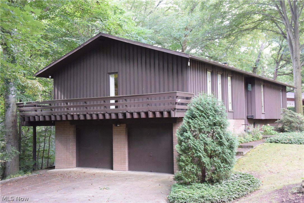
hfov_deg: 45.4
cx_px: 152
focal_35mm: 43
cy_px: 102
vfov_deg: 31.2
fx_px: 363
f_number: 4.5
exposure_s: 1/60
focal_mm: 16.1
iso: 1100
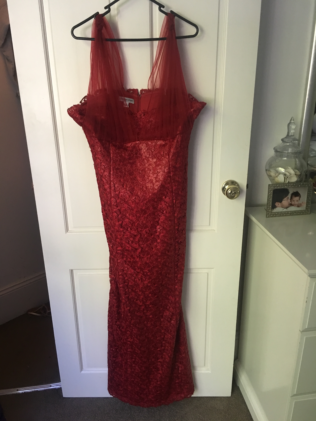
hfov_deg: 48.2
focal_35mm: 29
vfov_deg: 61.7
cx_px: 158
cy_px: 210
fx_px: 353
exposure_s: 1/17
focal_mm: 4.15
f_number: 2.2
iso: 80
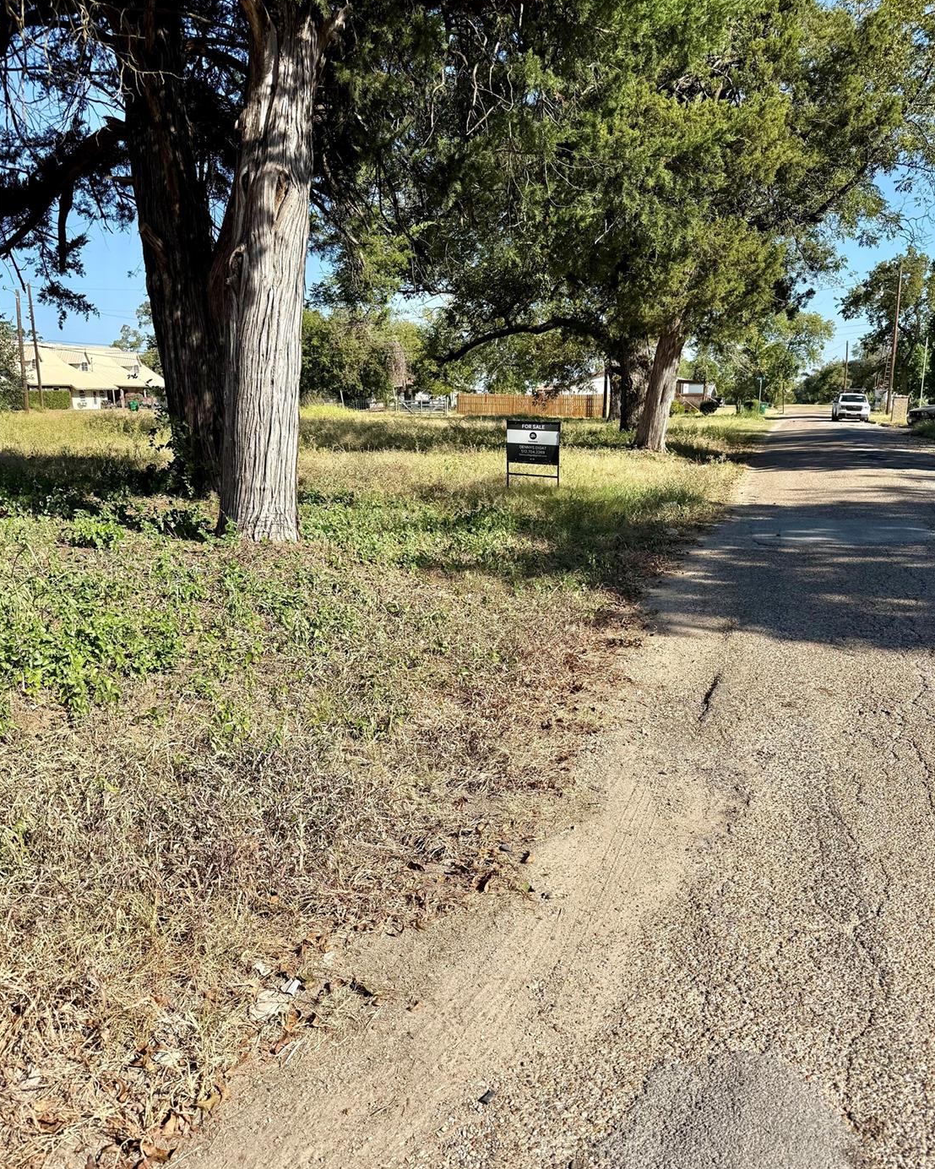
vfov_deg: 66.0
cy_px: 623
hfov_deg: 54.9
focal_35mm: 26
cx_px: 481
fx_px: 899
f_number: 1.78
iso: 80
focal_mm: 6.76
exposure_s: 1/3759
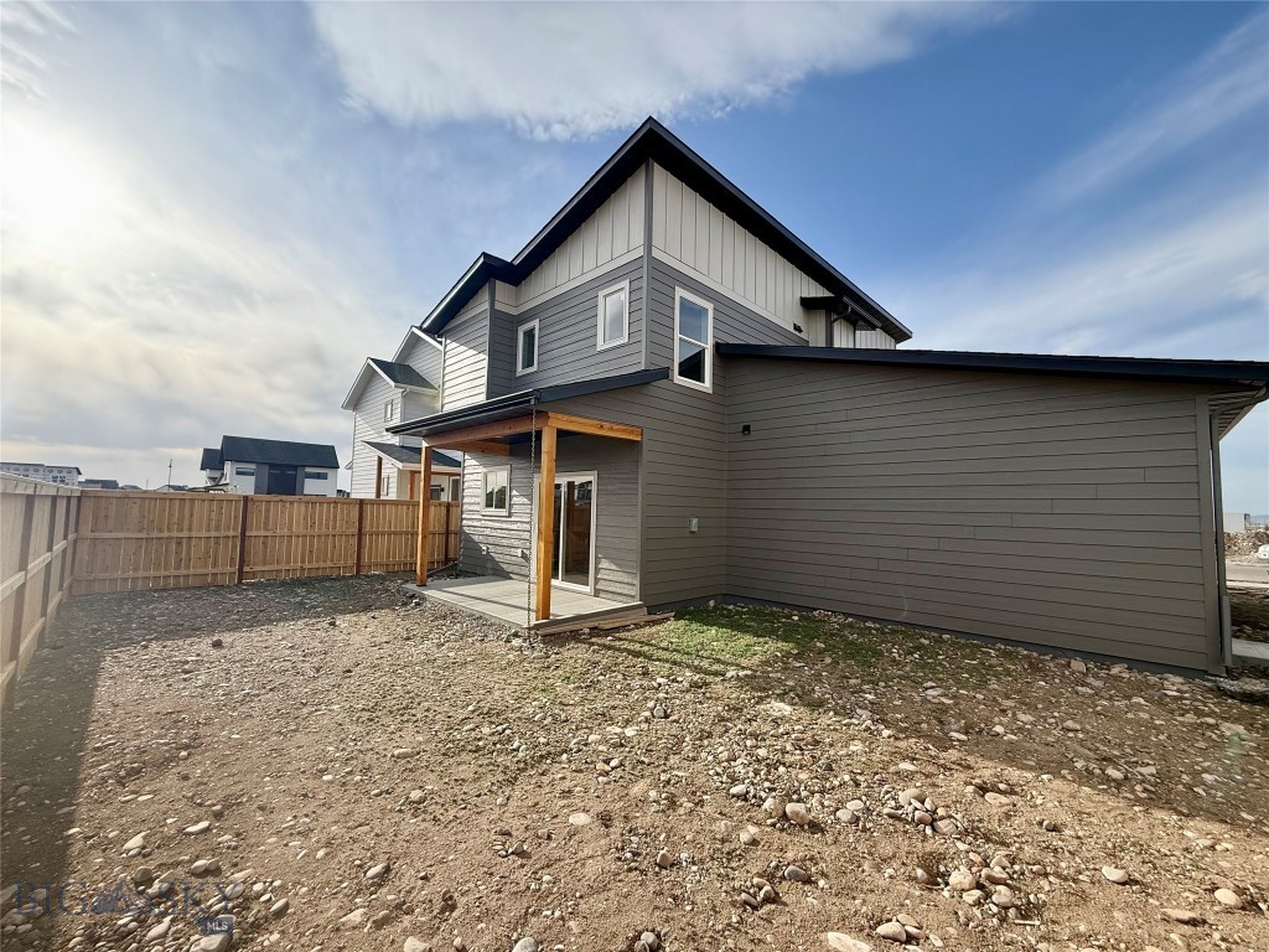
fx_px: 513
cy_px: 476
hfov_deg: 102.1
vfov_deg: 85.7
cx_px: 634
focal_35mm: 14
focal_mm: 2.22
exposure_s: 1/1431
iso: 64
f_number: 2.2
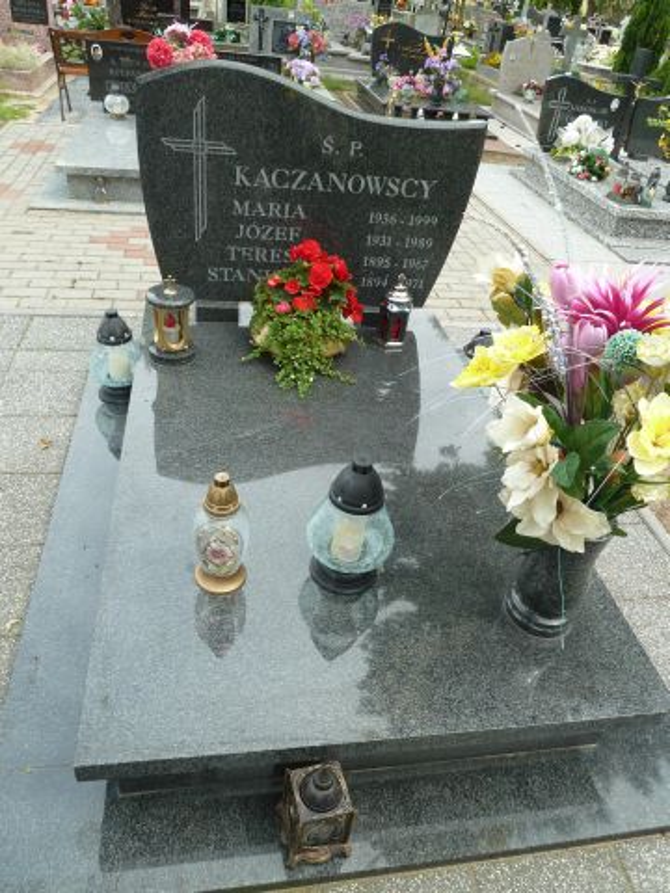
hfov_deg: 54.9
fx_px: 645
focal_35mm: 25
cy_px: 446
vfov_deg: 69.4
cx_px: 335
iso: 80
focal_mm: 4.1
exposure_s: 1/125
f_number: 4
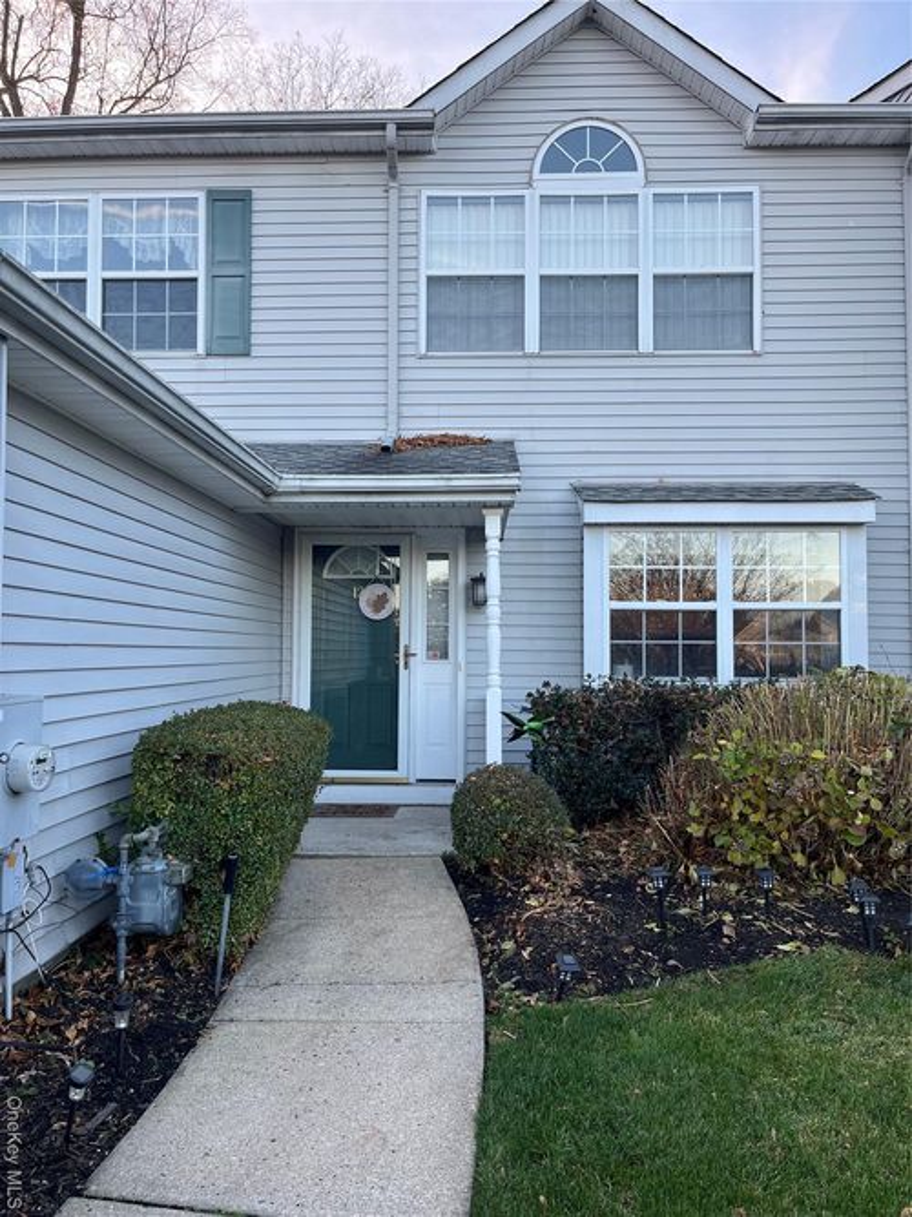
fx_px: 914
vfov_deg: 67.3
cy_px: 608
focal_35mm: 26
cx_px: 456
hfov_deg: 53.0
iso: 40
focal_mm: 5.1
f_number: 1.6
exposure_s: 1/254
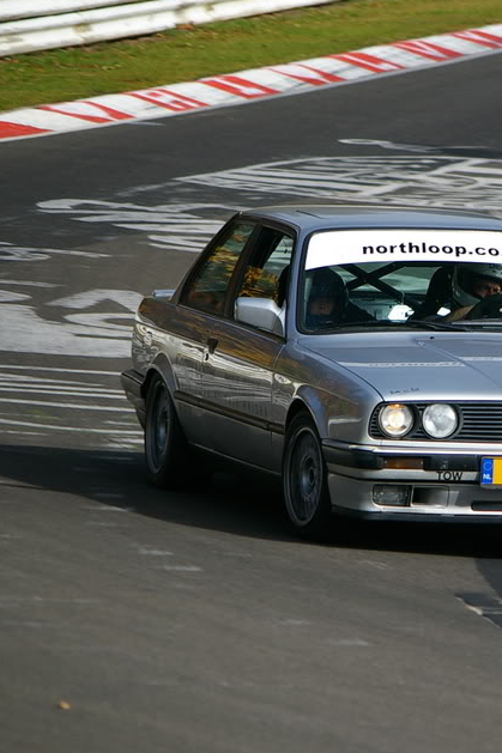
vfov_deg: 6.1
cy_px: 384
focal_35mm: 337
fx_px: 7052
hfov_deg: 4.1
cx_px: 483
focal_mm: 138
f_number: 4.5
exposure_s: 1/320
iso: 200
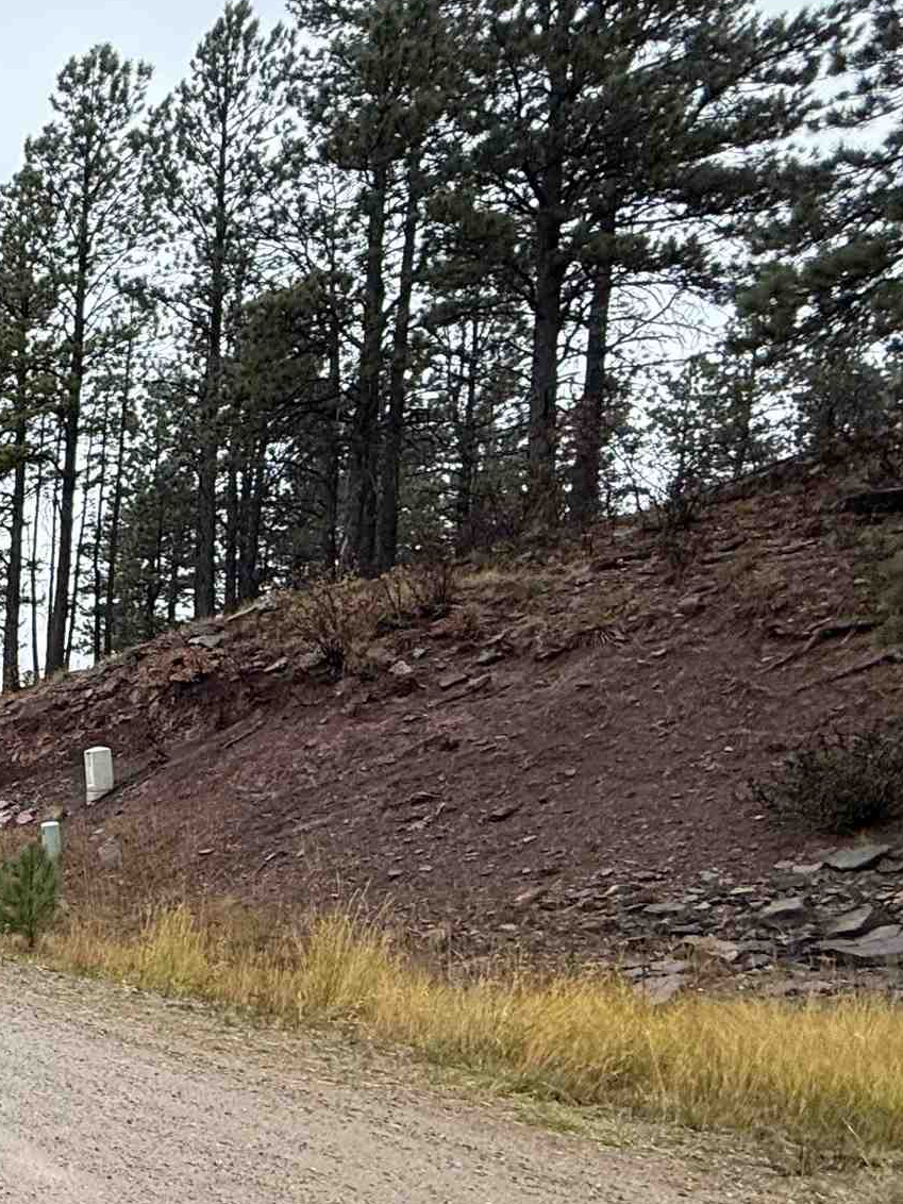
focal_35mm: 38
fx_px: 1322
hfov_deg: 26.2
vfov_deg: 47.5
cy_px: 869
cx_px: -490
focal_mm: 2.22
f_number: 2.2
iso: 100
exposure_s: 1/99
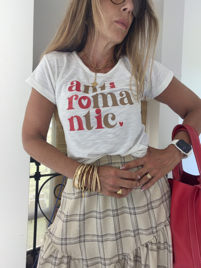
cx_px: 100
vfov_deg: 84.7
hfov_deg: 68.7
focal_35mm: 19
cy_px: 134
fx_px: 147
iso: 80
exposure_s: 1/96
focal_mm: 2.71
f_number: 1.9
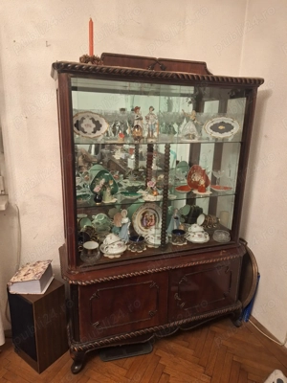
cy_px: 192
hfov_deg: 58.9
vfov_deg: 73.9
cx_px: 144
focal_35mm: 23
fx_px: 254
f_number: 1.8
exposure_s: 1/25
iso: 400
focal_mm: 5.54
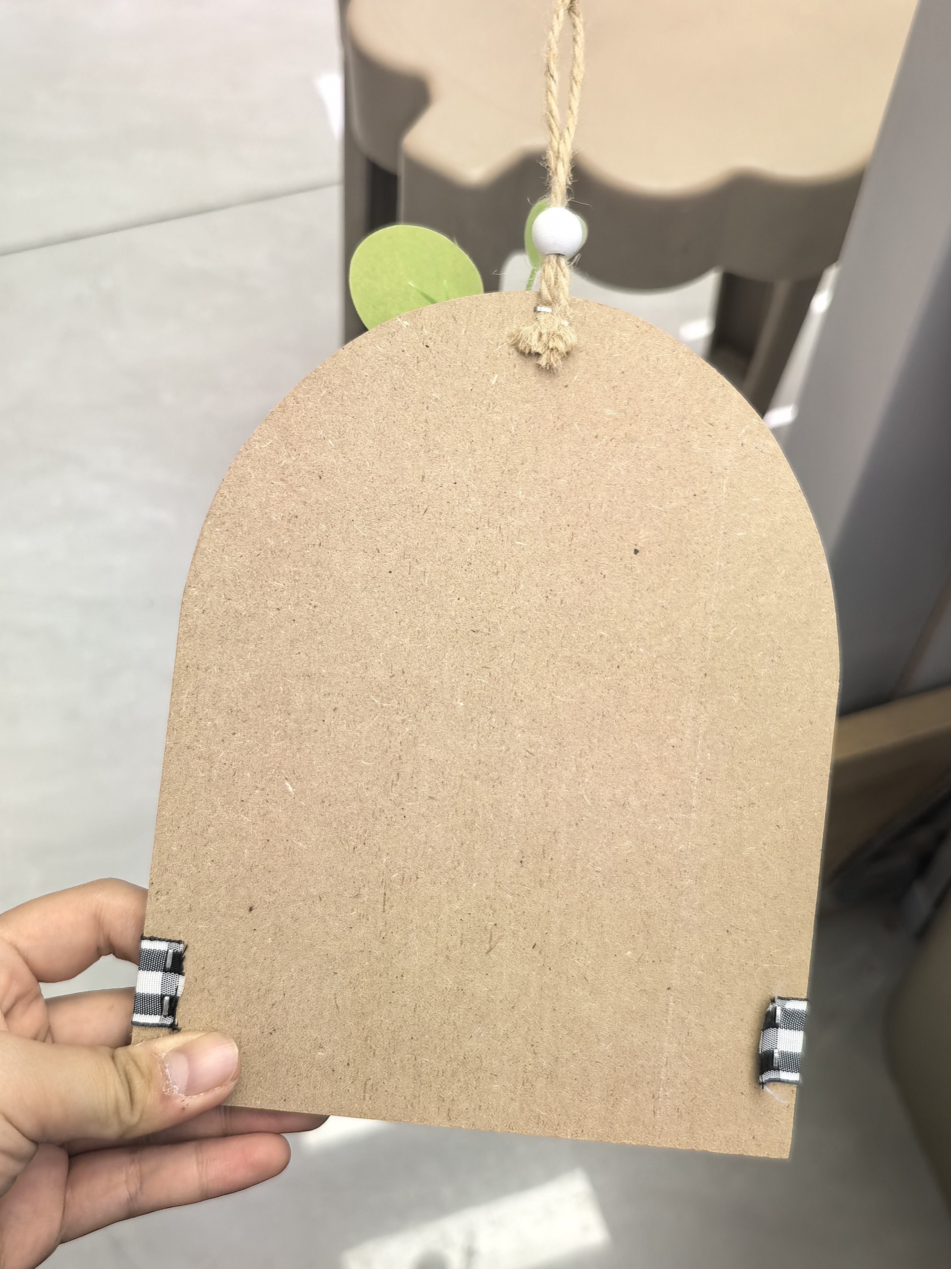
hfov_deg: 32.9
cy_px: 634
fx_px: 1612
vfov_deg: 42.9
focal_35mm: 44
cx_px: 476
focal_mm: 5.75
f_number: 1.4
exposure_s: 1/100
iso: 50
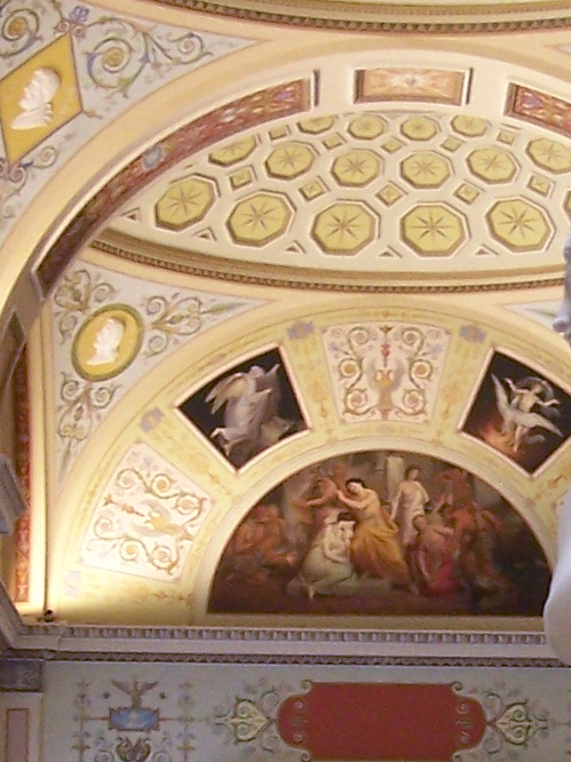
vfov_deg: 13.4
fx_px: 3235
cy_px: 550
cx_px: 501
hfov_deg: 10.0
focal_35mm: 147
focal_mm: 6.3
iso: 140
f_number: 2.8
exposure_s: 1/20
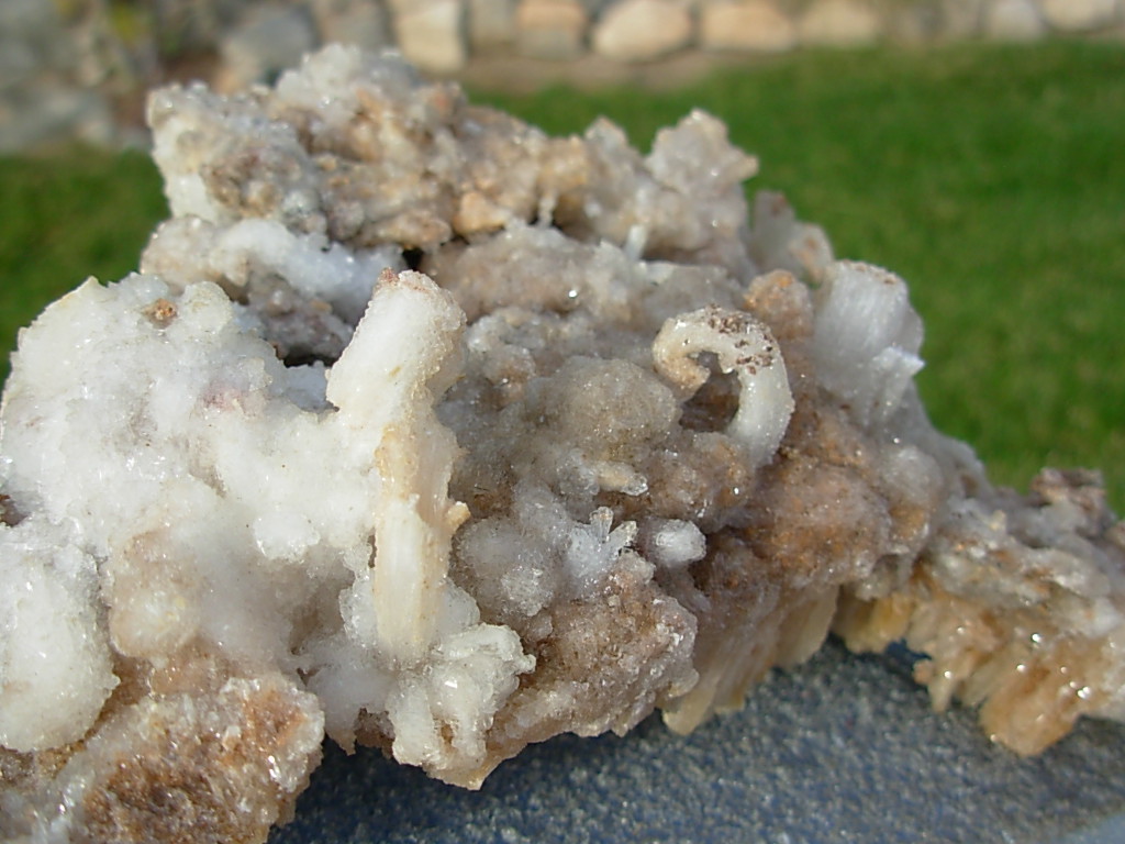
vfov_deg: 37.7
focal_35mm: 38
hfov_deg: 49.0
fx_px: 1235
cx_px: 562
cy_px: 422
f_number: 2.9
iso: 50
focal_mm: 6.3
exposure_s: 1/724
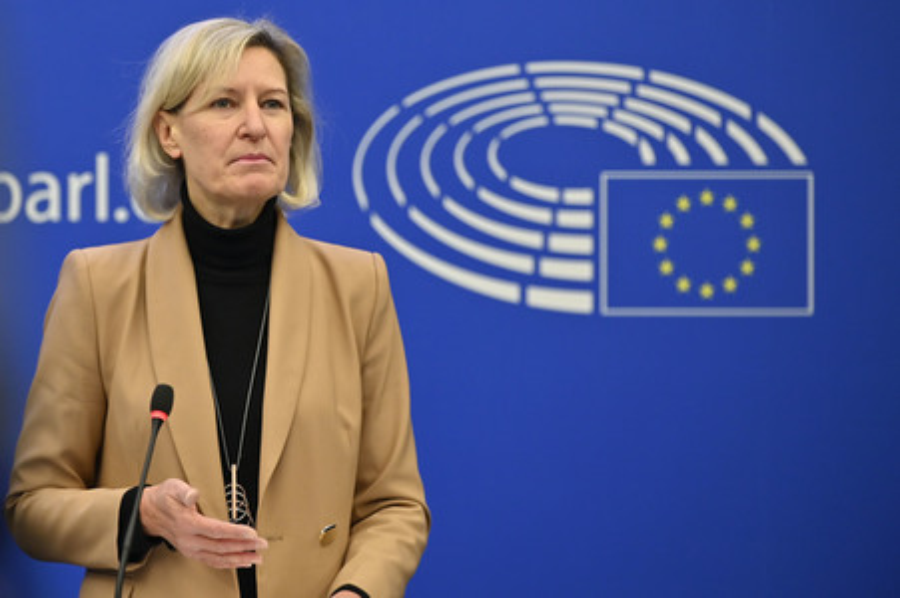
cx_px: 450
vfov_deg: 9.8
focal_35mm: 140
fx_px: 3497
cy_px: 299
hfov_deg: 14.7
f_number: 2.8
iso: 1000
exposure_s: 1/320
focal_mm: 140
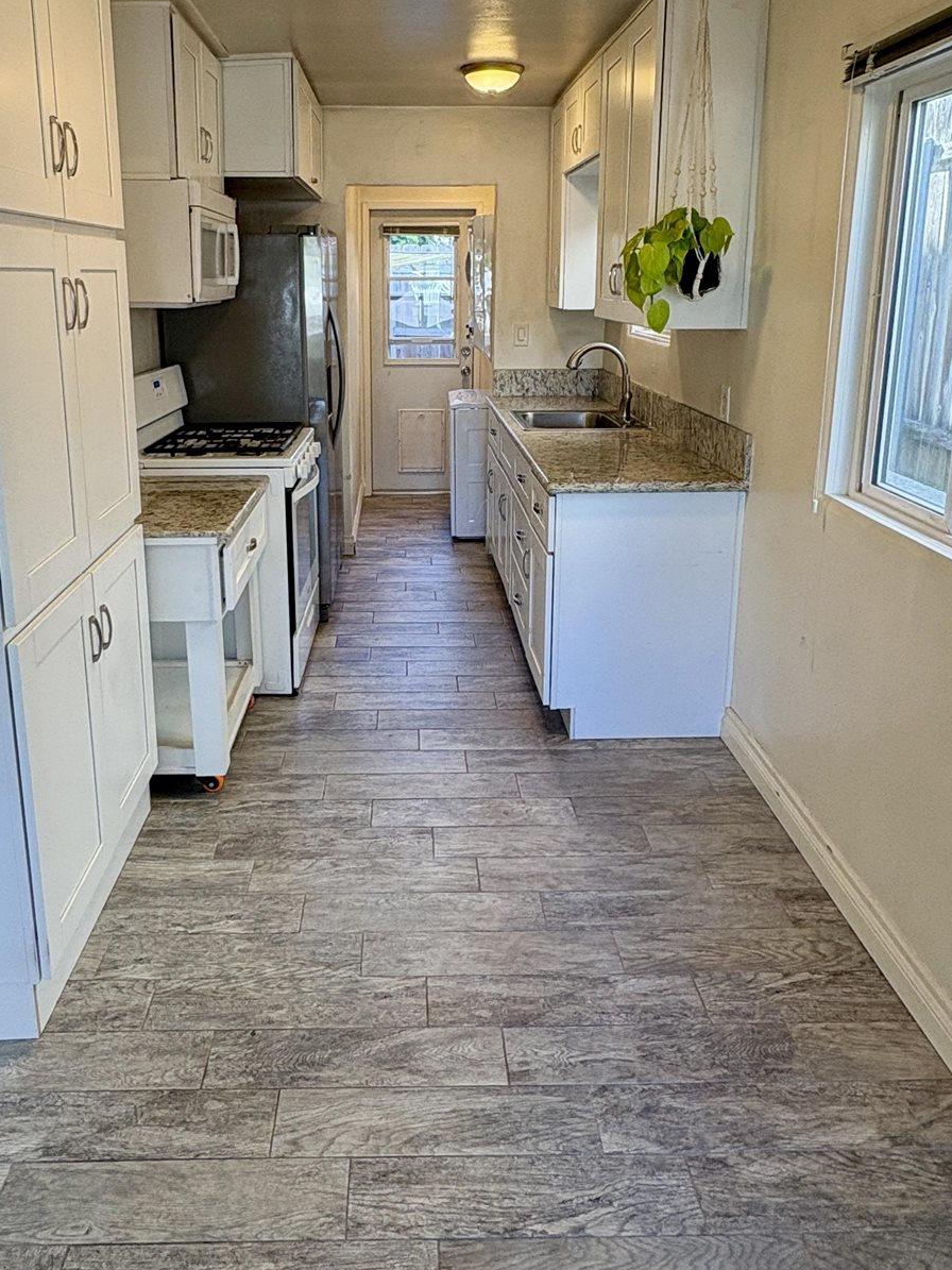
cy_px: 494
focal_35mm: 27
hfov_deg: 51.2
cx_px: 424
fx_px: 990
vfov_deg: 64.6
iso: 100
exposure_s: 1/120
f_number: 2.2
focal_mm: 2.22
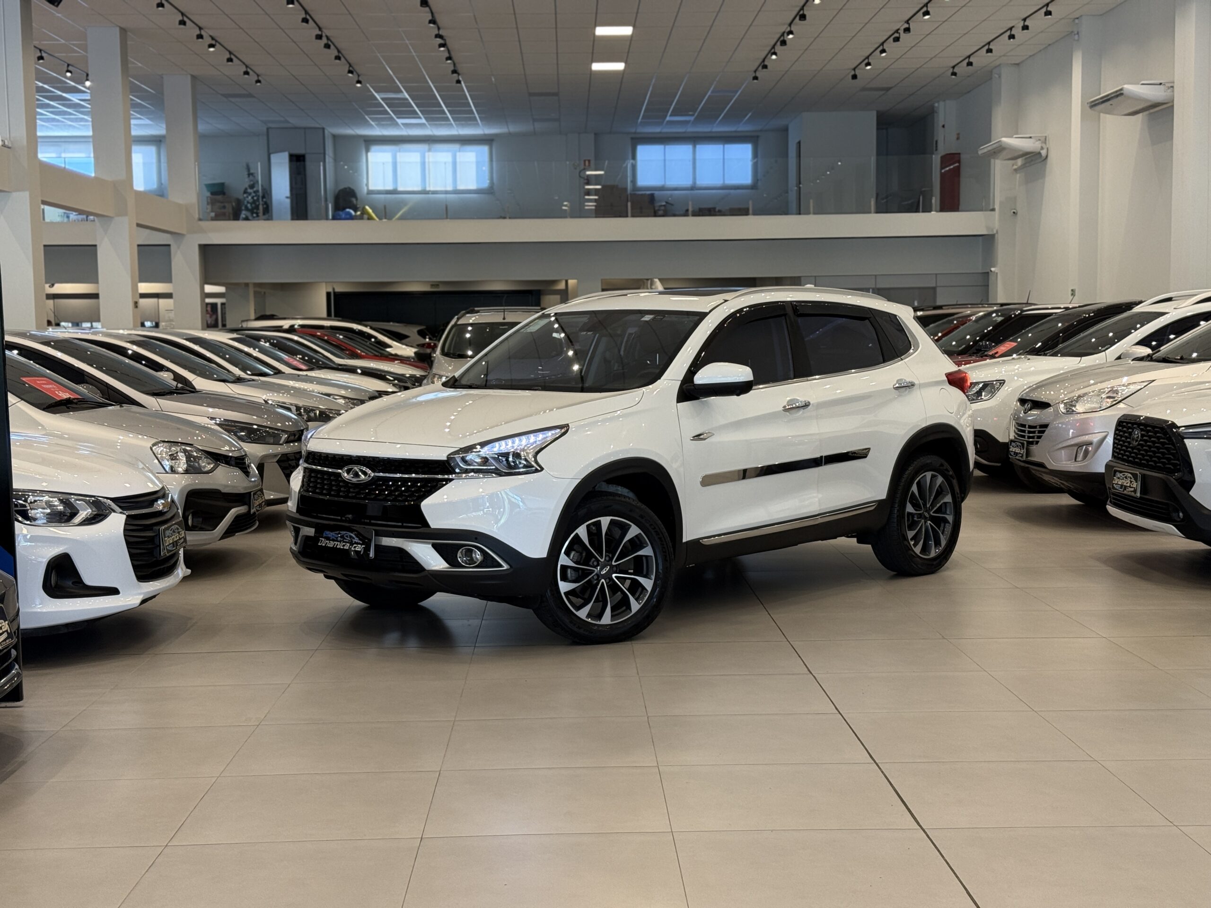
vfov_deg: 30.3
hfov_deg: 39.7
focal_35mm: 48
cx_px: 606
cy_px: 454
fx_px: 1679
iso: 80
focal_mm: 6.76
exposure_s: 1/60
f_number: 1.78
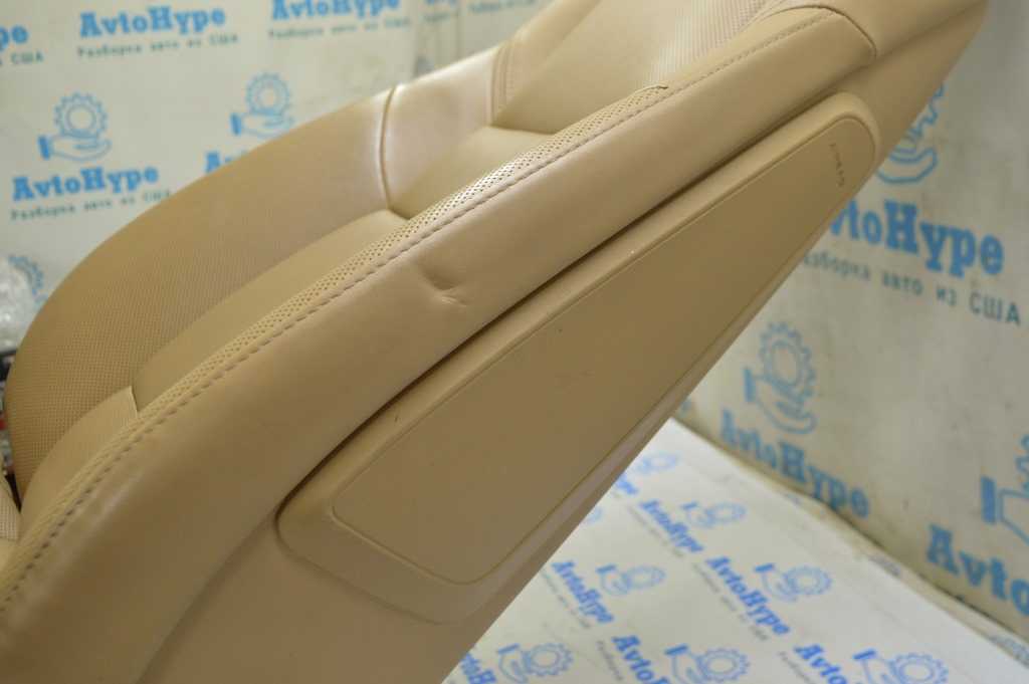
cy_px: 342
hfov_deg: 53.2
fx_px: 1028
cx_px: 514
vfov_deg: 36.8
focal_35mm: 36
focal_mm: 24
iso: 400
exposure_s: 1/20
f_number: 5.6
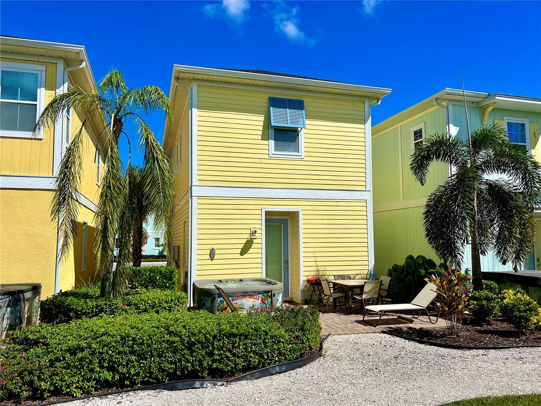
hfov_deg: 67.3
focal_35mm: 26
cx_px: 270
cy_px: 203
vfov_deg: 53.1
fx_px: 406
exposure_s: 1/8000
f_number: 1.5
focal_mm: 5.7
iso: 50
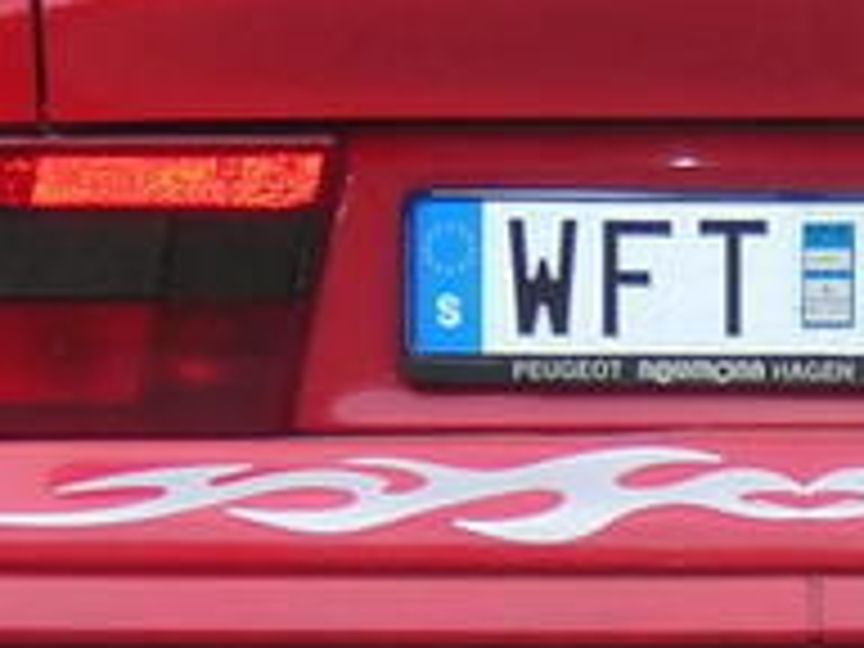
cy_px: 464
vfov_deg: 5.5
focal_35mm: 270
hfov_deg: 7.3
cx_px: 864
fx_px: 6739
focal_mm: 10.6
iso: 100
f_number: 4
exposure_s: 1/30
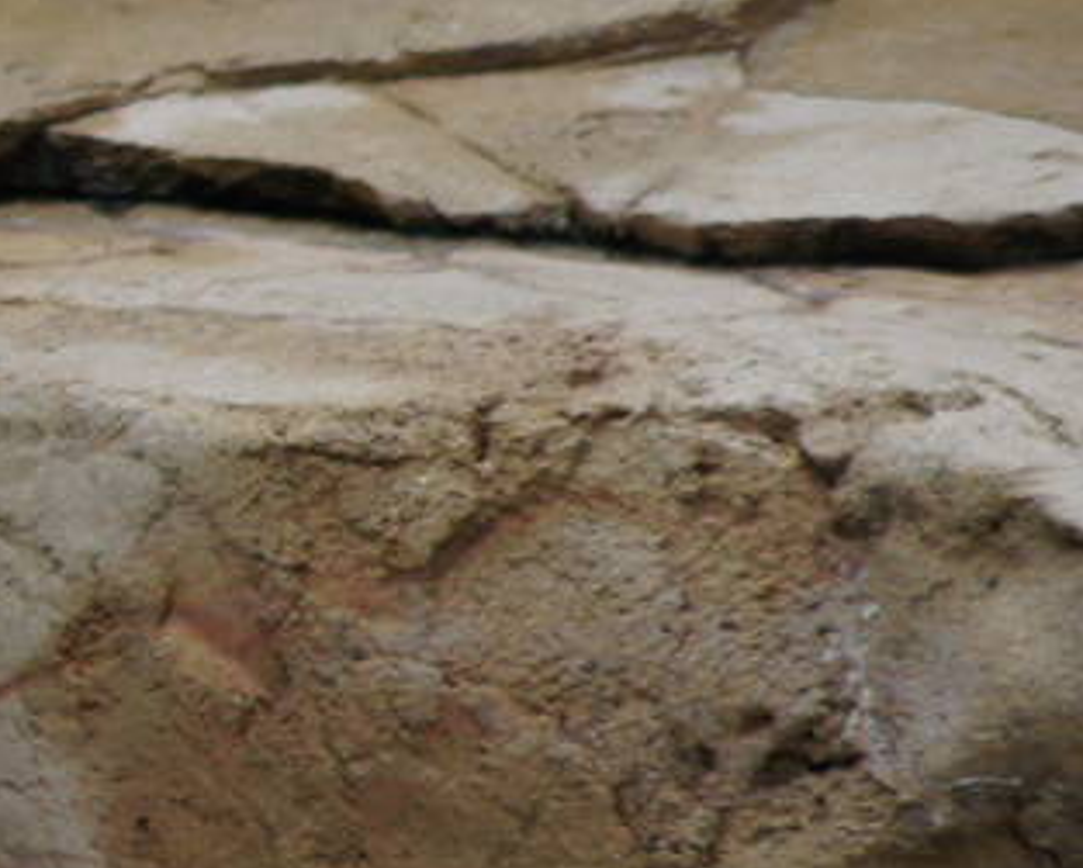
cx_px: -1512
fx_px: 34617
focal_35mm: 1079
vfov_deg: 1.4
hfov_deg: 1.8
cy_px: 154
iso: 500
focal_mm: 150
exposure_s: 1/500
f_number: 4.5
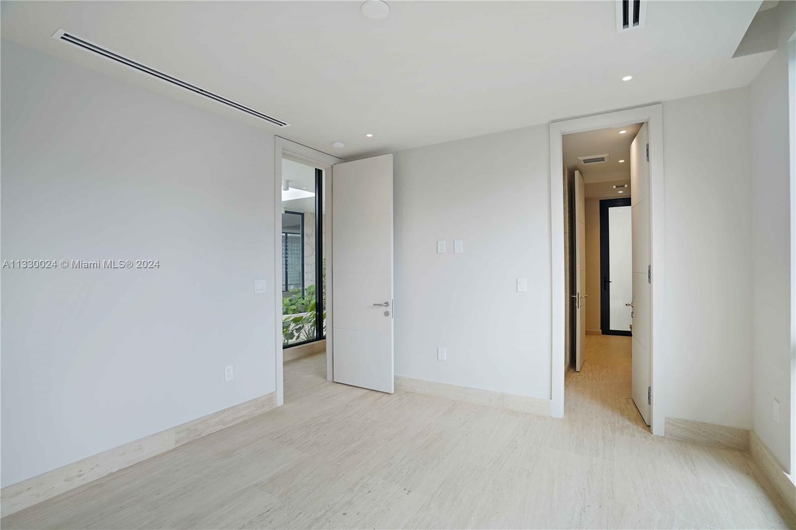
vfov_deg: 73.7
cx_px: 398
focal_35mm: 16
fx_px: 354
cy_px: 265
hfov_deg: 96.8
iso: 125
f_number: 4.5
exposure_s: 1/200
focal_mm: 16
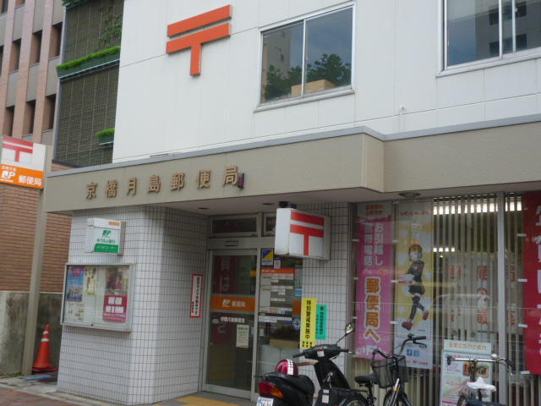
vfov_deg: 35.1
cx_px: 270
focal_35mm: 41
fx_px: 641
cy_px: 203
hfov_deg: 45.8
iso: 100
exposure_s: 1/125
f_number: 3.7
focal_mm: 7.3
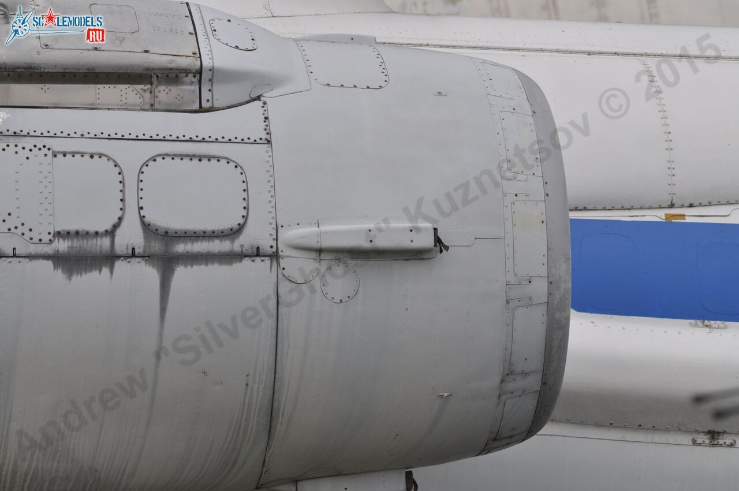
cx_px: 370
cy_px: 246
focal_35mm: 285
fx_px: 5843
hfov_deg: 7.2
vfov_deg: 4.8
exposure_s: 1/500
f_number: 8
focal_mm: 190
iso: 200
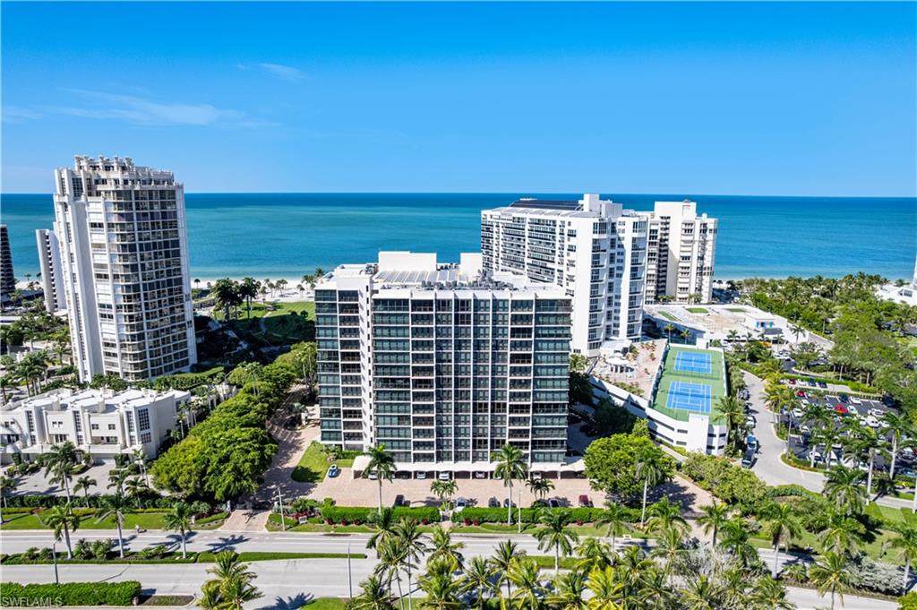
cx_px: 458
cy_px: 305
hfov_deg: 78.6
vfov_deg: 57.1
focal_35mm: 22
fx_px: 560
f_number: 2.8
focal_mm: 8.38
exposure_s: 1/2000
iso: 100
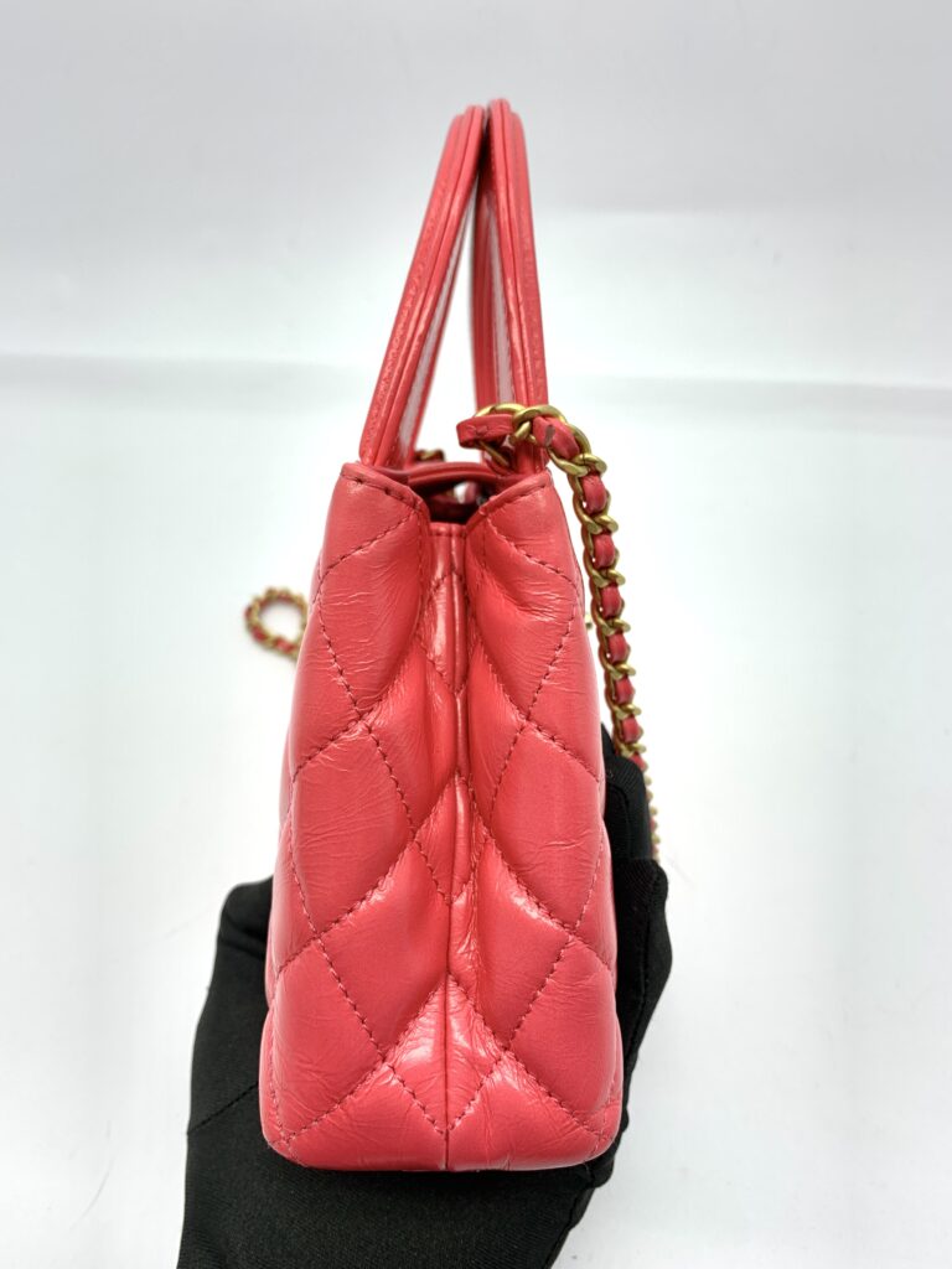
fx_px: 953
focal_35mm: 26
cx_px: 476
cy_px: 634
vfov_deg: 67.3
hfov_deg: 53.1
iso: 50
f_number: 1.8
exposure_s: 1/100
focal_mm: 4.25
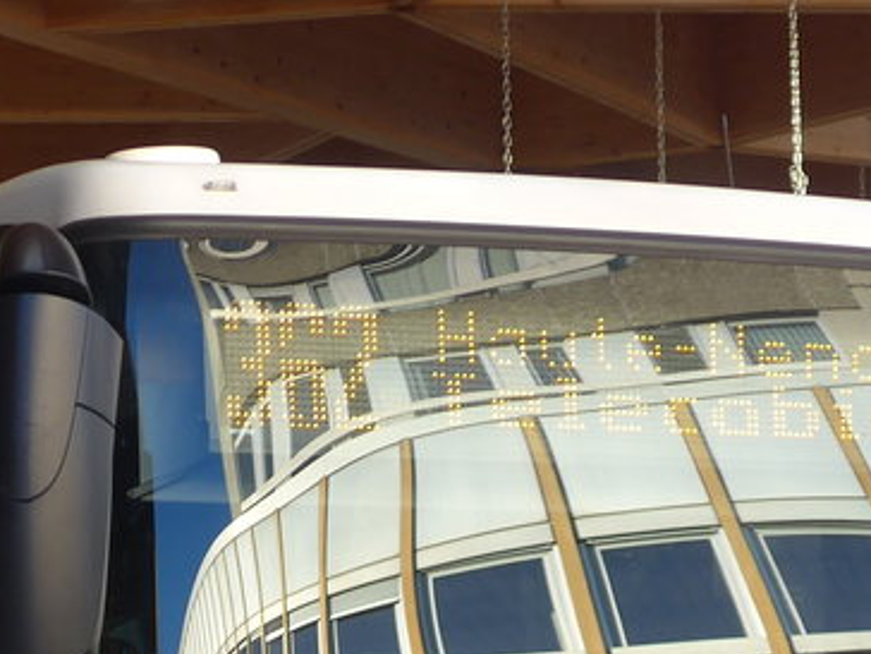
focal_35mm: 145
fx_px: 3648
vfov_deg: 10.0
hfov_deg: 13.6
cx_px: 526
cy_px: 862
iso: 80
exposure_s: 1/200
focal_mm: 9
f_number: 2.8
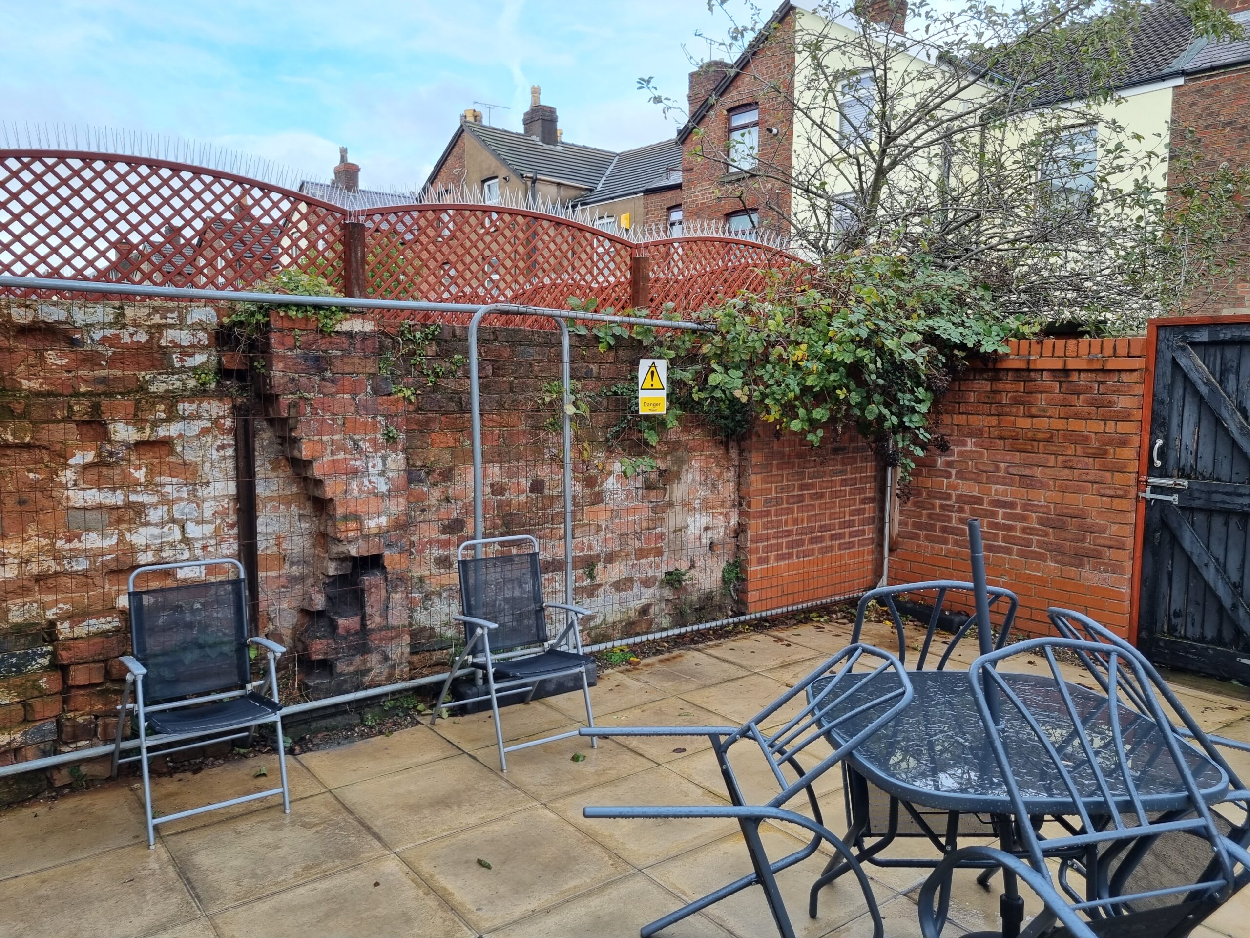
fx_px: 939
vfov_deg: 53.1
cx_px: 625
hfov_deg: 67.3
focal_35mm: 26
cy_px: 469
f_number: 1.8
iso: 50
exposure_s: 1/354
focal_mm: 5.4
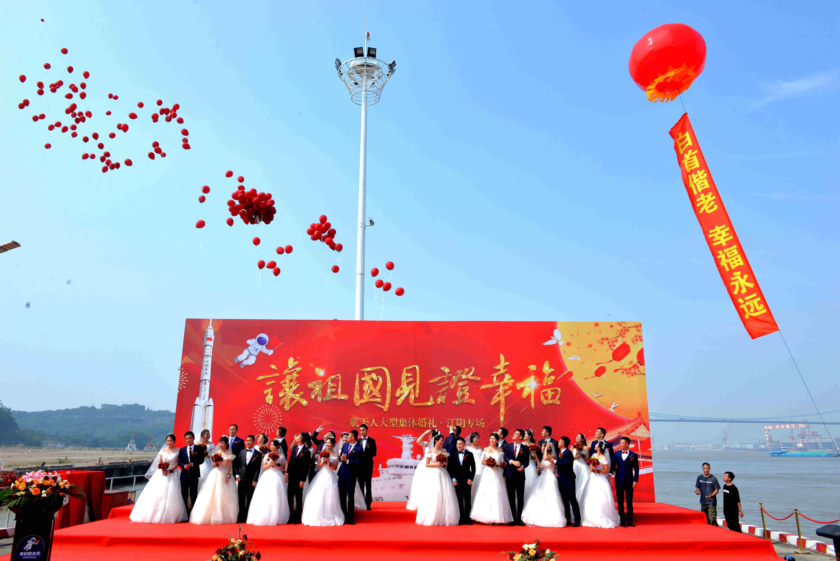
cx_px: 420
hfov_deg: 67.4
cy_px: 280
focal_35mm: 27
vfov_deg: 48.0
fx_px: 630
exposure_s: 1/125
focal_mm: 27
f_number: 13
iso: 100
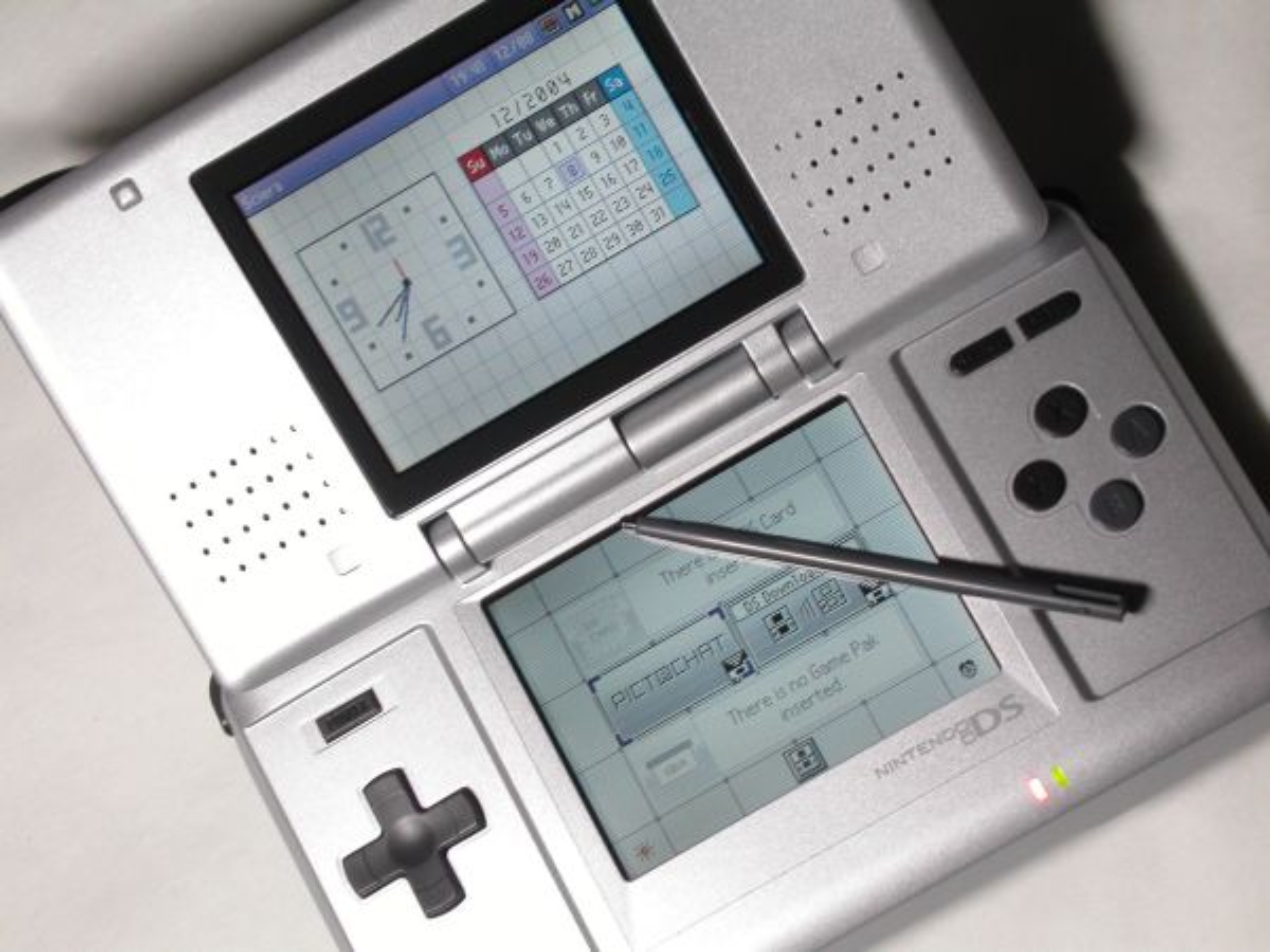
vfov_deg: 15.1
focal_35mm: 98
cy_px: 476
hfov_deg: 20.0
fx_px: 3595
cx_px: 635
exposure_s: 1/15
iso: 200
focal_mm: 20.2
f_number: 4.5
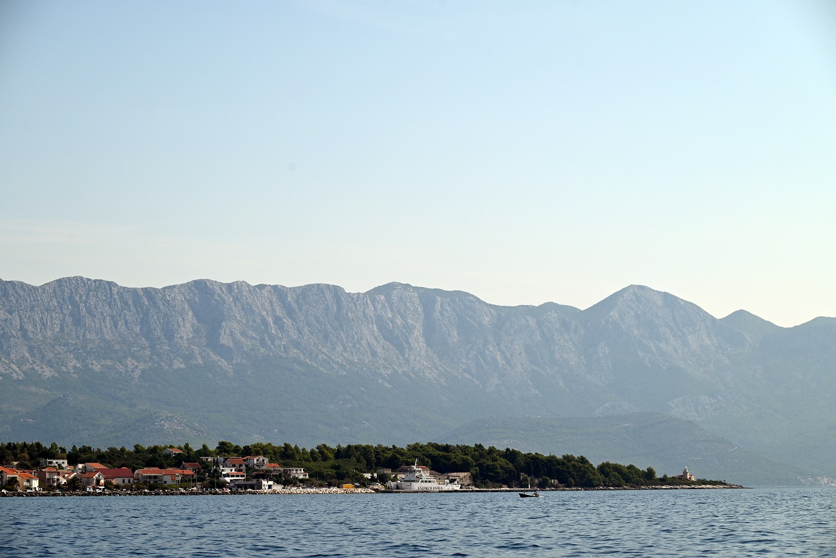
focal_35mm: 110
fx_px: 2555
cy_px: 279
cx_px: 418
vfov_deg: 12.5
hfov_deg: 18.6
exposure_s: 1/800
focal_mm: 110
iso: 100
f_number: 7.1
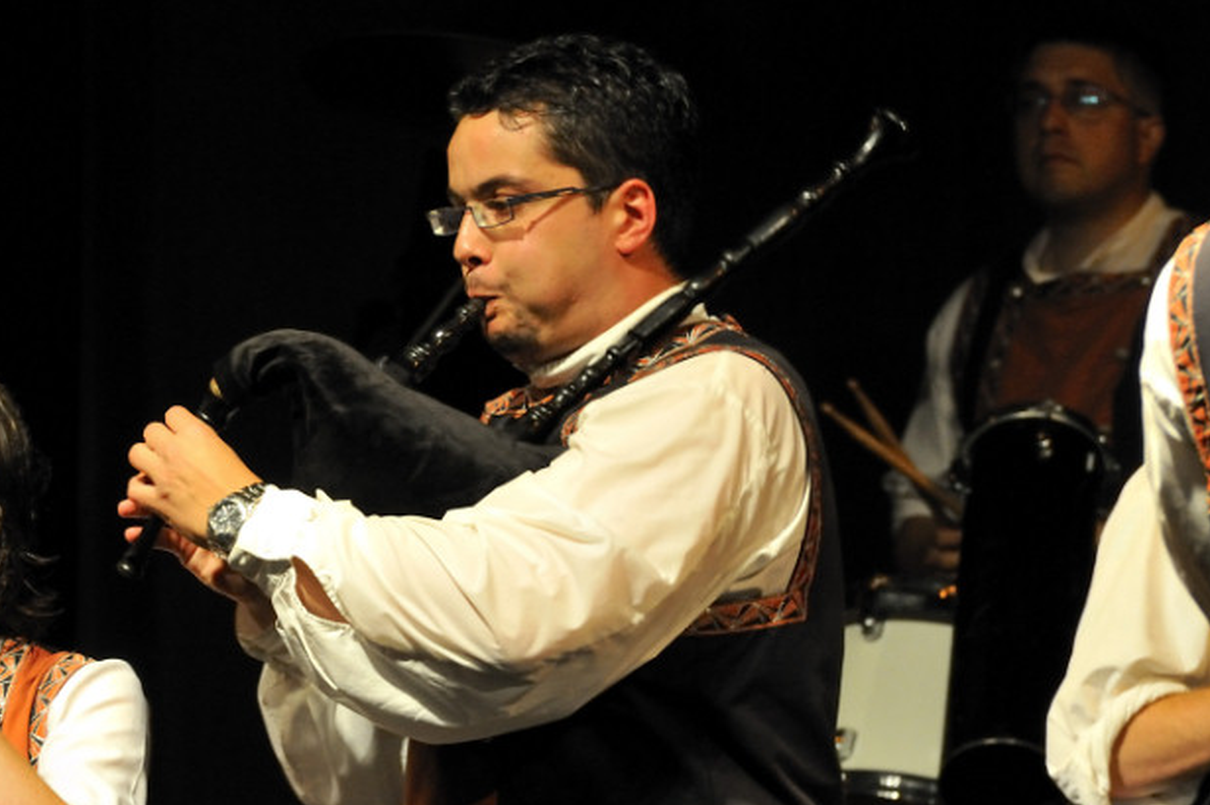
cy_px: 522
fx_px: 17195
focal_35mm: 512
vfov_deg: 2.7
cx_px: 250
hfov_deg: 4.0
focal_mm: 210
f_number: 8
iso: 1250
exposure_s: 1/50
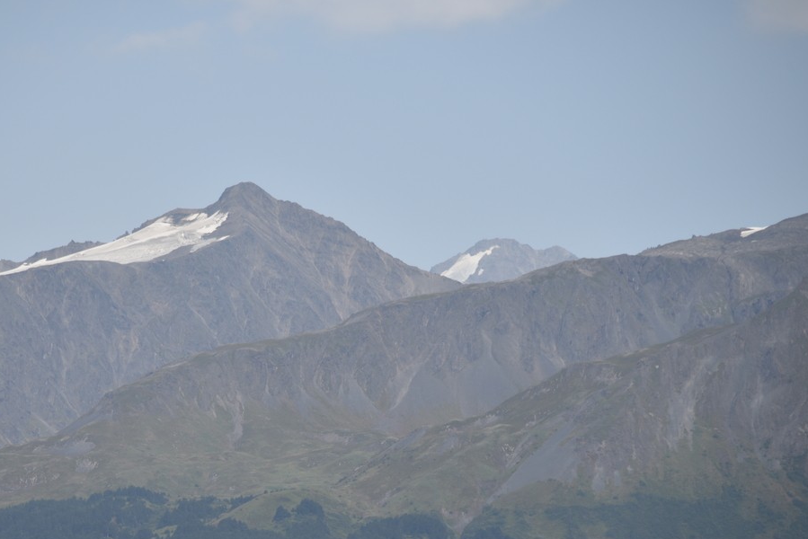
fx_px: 6713
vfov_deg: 4.6
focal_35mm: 299
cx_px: 285
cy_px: 382
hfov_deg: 6.9
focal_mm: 210
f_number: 6.3
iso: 100
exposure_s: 1/500
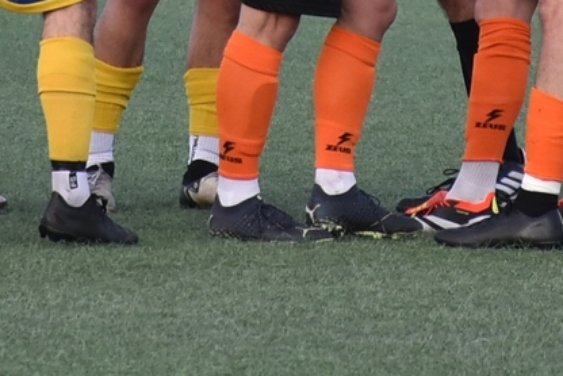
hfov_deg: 3.4
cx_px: 728
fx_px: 9483
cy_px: -134
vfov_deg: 2.3
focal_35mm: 606
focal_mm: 140
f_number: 5.6
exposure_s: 1/500
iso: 800
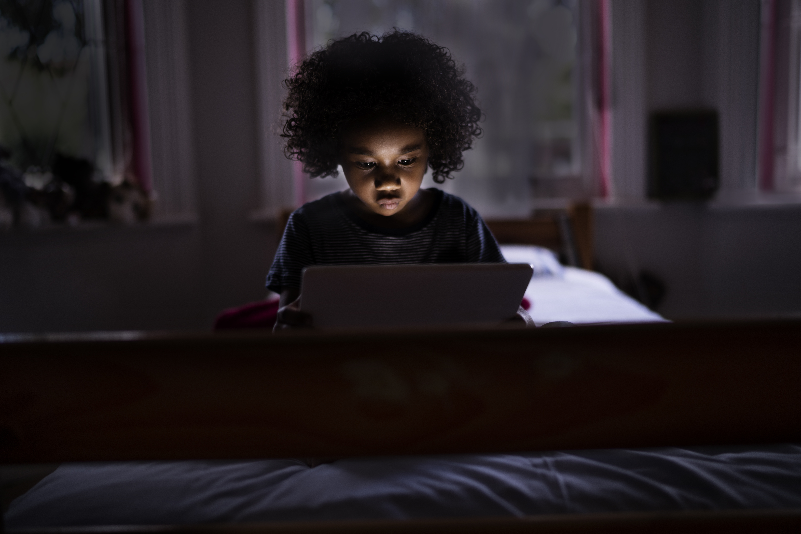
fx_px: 779
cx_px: 400
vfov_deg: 37.9
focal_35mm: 35
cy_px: 267
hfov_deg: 54.4
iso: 50
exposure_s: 1/250
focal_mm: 35
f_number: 1.4
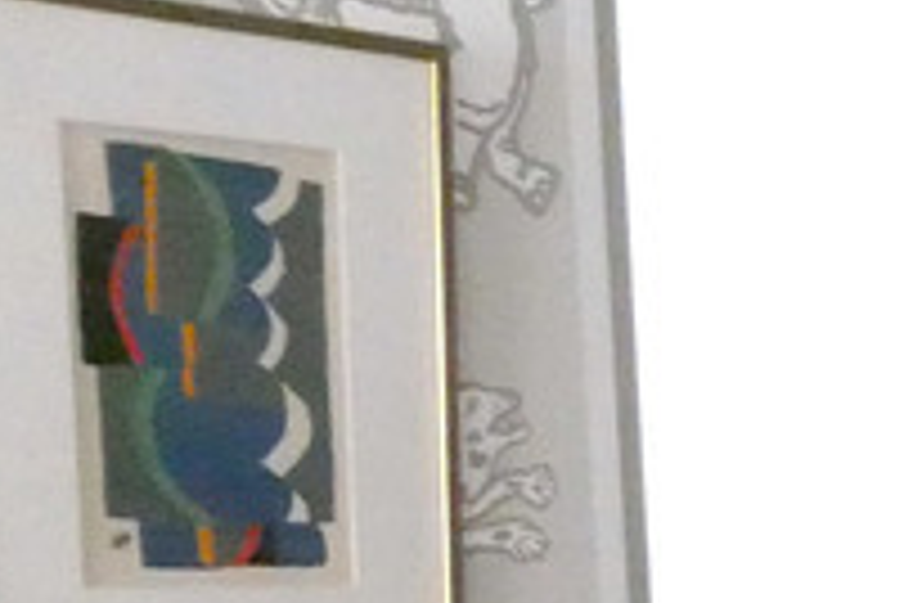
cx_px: 2100
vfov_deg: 10.3
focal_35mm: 127
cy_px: 1035
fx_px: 3189
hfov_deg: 12.8
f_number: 3.3
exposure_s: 1/100
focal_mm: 4.3
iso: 800
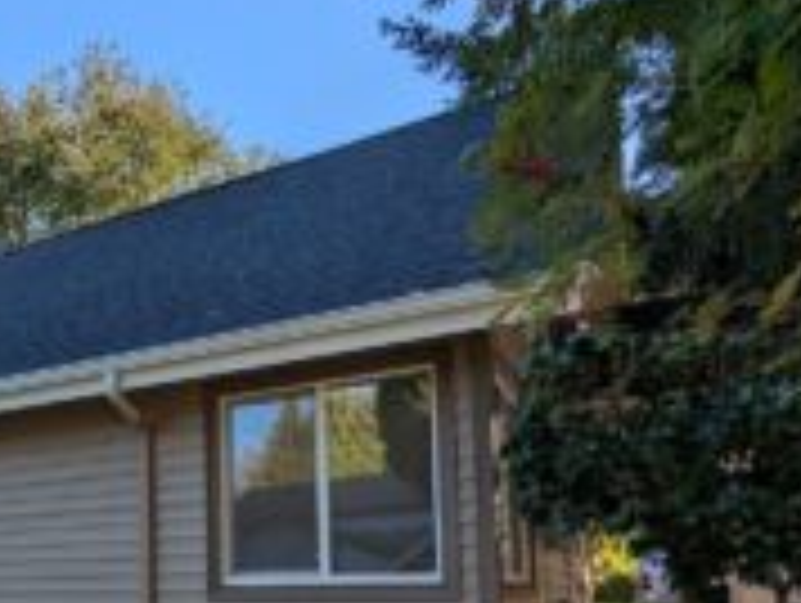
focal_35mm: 36
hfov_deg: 43.5
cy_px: 547
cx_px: -9
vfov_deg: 37.1
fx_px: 834
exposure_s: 1/684
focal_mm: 2.35
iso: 45
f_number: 2.2
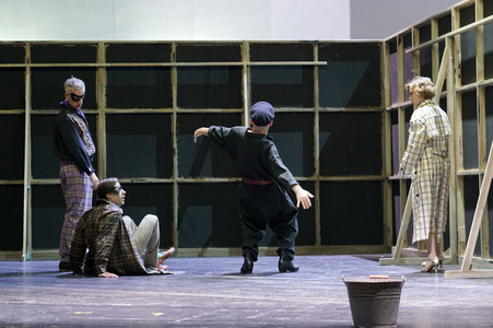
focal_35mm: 85
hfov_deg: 23.9
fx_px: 1163
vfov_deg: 16.0
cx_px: 246
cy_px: 164
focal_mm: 85
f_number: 4
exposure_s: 1/60
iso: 1600
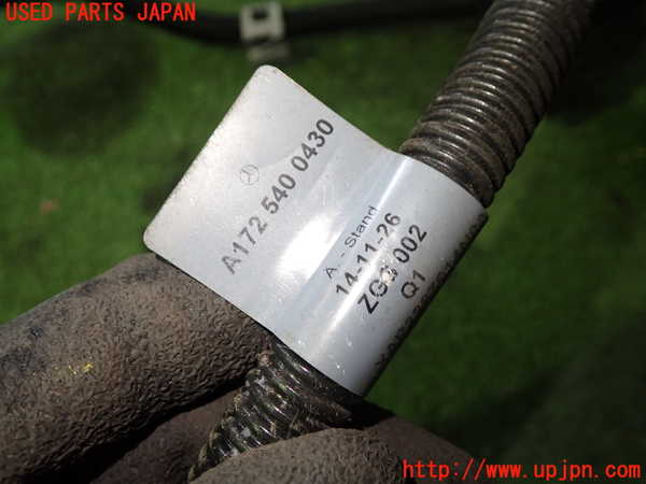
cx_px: 323
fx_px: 560
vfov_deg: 46.8
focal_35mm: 30
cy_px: 242
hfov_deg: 60.0
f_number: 2.3
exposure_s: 1/50
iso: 200
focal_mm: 5.4
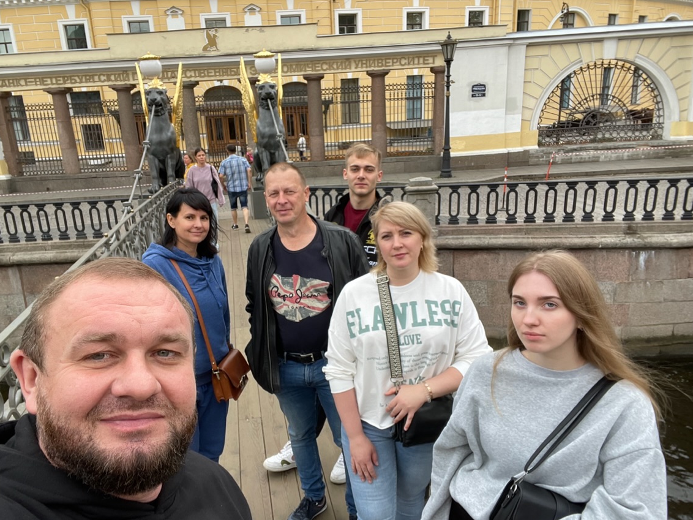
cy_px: 270
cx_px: 307
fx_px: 521
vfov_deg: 53.0
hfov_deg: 67.1
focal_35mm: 26
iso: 32
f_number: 2.2
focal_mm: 2.71
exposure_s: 1/121
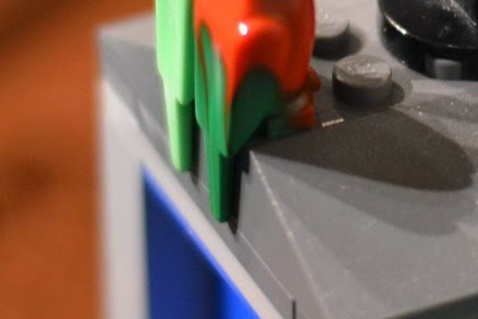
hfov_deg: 5.9
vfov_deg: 3.9
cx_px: 410
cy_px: 47
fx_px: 4648
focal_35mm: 350
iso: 800
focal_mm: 50
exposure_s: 1/60
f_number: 1.8
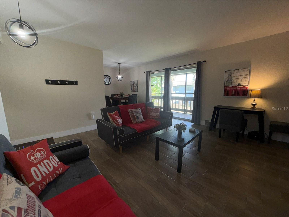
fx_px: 117
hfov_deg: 102.1
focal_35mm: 14
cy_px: 108
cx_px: 144
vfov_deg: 85.7
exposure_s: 1/120
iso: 50
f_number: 2.2
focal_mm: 2.22
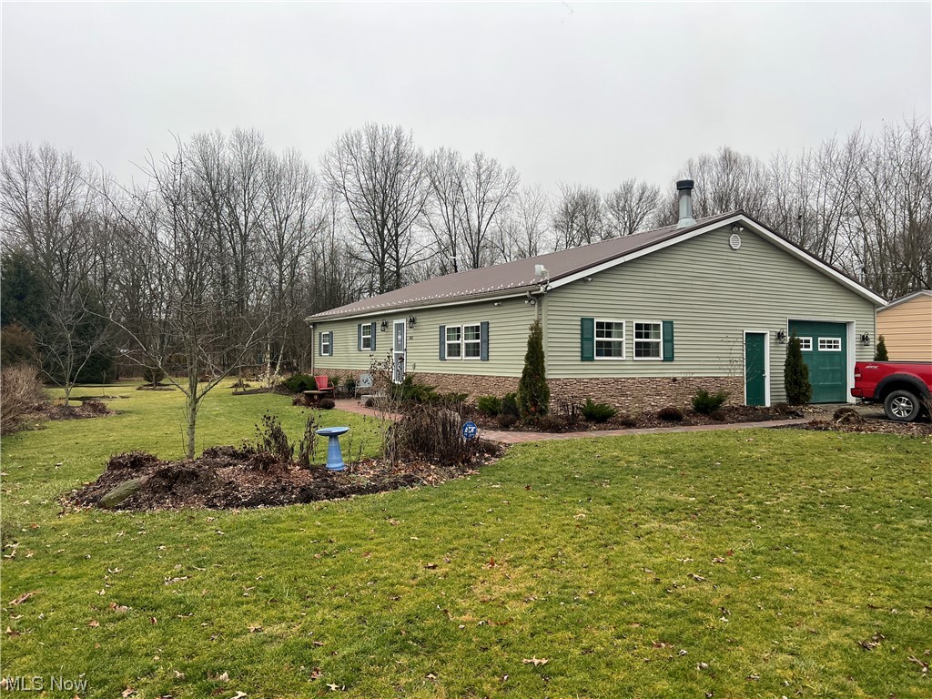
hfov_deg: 67.3
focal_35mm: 26
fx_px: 700
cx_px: 466
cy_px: 350
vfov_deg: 53.1
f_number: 1.5
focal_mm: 5.7
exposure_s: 1/588
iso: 50
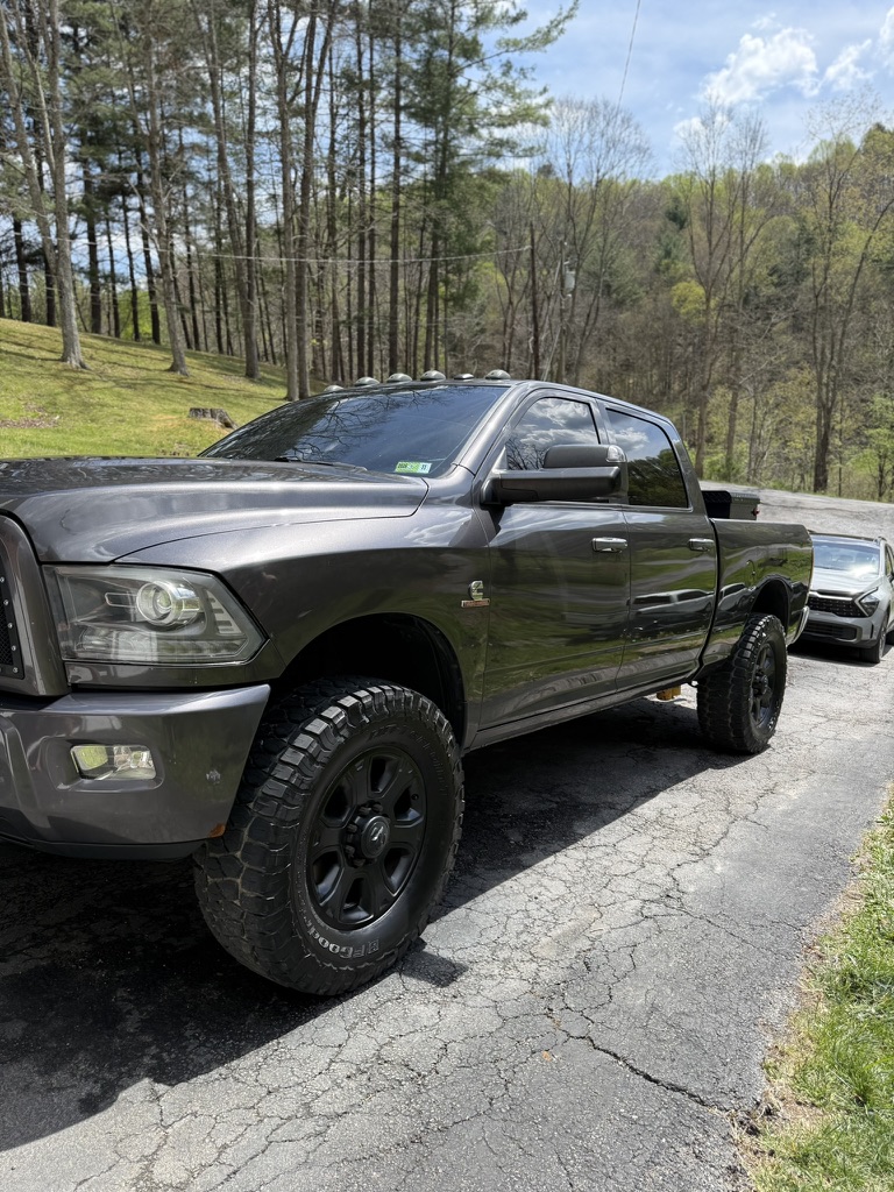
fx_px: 826
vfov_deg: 71.6
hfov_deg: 56.8
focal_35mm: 24
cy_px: 596
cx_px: 447
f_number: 1.78
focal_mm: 6.76
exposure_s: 1/2525
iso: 100
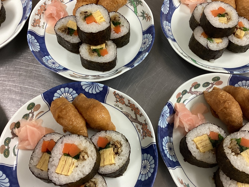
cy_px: 98
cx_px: 138
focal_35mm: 36
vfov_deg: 39.7
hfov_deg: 51.3
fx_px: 259
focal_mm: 3.3
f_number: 2.4
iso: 125
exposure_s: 1/50
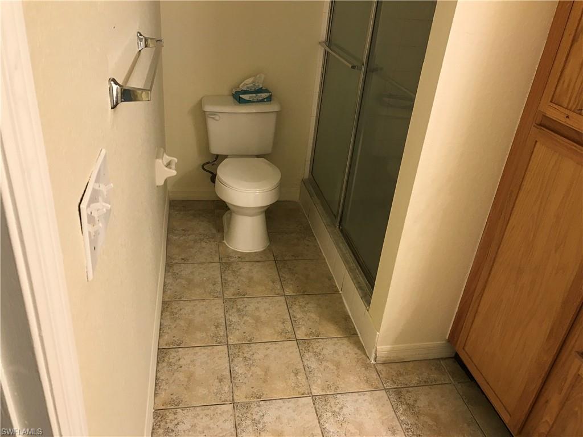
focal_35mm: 28
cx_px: 292
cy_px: 218
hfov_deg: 63.4
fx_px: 472
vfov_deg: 49.7
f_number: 1.8
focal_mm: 3.99
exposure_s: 1/30
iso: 32
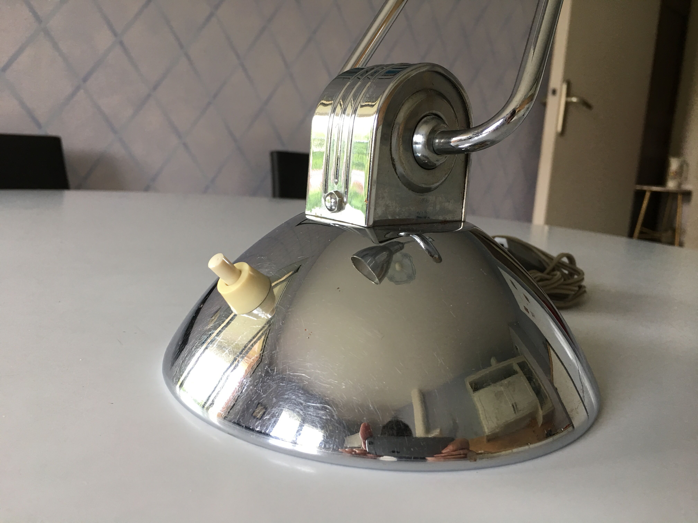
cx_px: 349
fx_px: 585
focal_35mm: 29
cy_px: 262
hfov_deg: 61.7
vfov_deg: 48.2
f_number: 2.2
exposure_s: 1/33
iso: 40
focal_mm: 4.15
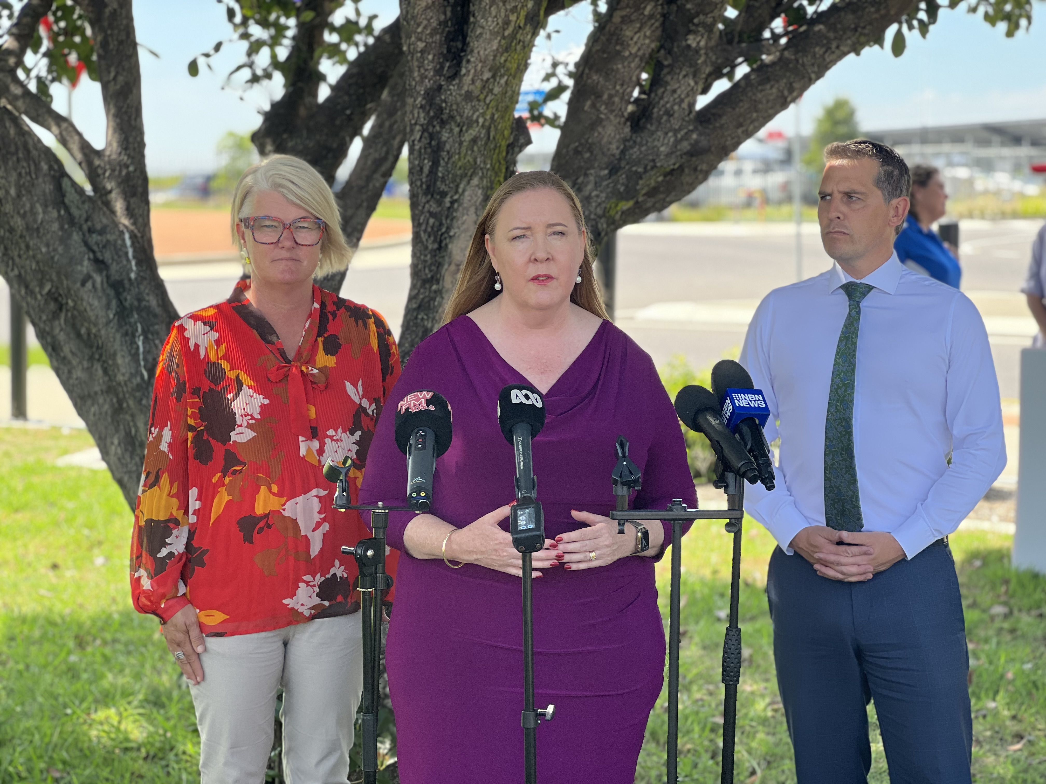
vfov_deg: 19.1
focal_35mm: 77
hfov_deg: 25.3
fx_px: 2327
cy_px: 392
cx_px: 523
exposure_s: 1/171
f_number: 2.8
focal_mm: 9
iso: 40
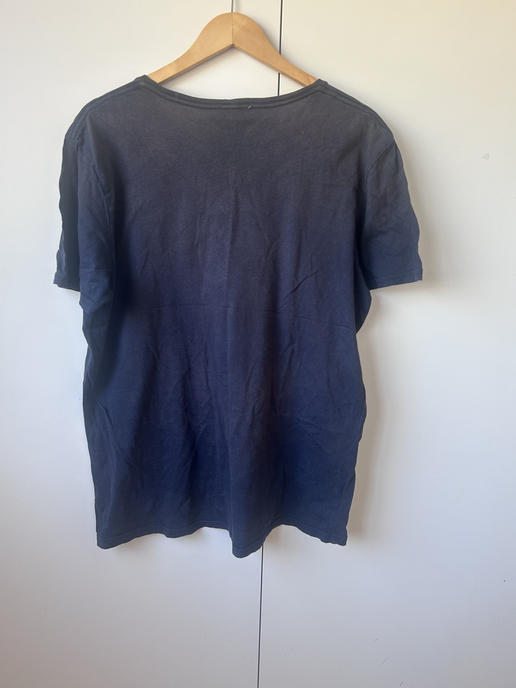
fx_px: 537
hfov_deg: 51.4
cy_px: 333
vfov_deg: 65.3
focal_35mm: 27
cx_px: 256
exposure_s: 1/121
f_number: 1.5
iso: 80
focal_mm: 5.7
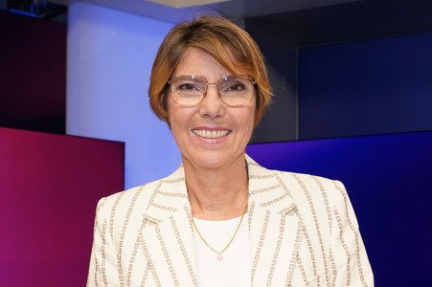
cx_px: 216
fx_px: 432
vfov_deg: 36.8
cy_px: 144
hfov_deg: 53.2
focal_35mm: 36
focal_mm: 36
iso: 2000
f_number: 5.6
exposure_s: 1/125
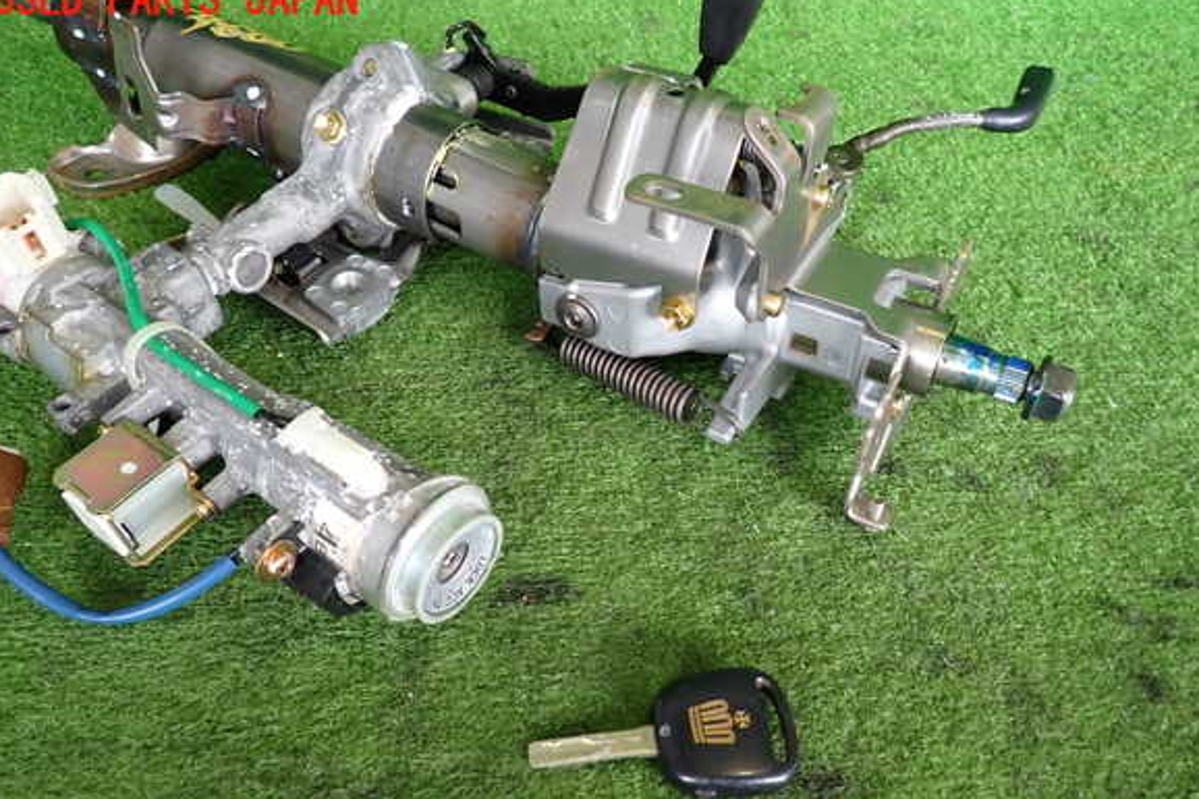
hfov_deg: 67.4
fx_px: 899
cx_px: 604
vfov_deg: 47.8
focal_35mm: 27
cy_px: 442
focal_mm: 4.5
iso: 200
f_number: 2
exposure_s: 1/60
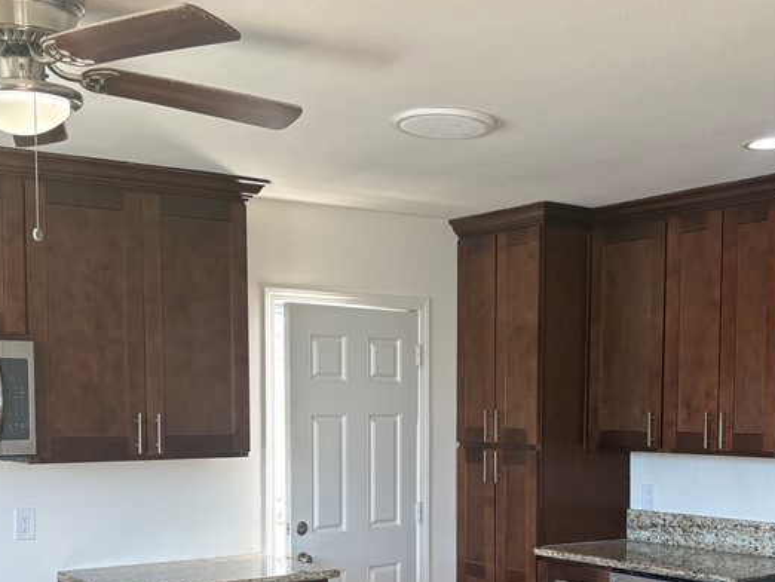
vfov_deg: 27.9
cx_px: 405
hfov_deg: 37.5
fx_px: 1142
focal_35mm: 51
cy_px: 472
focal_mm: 5.96
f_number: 1.6
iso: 100
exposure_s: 1/138
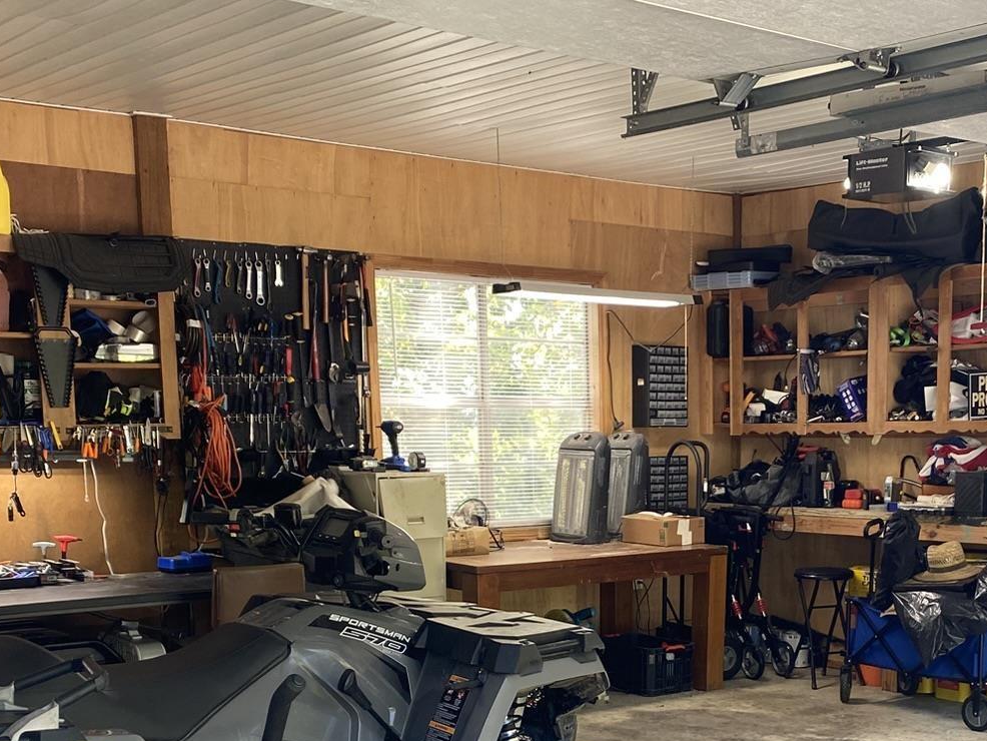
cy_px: 673
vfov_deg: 26.1
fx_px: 1540
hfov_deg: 35.2
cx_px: 666
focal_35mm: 54
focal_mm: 4.25
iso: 64
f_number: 1.8
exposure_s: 1/120
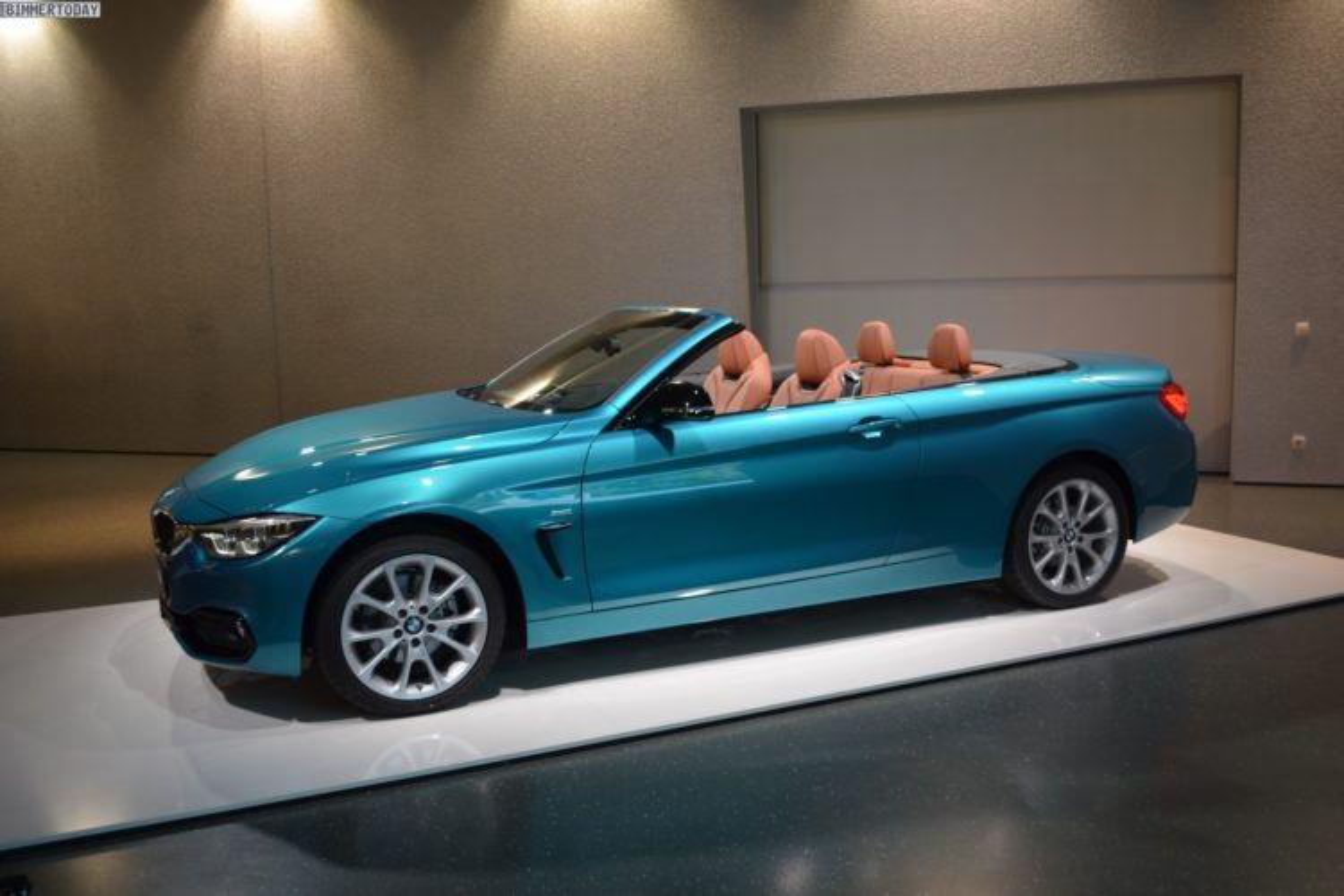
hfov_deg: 57.2
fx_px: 1232
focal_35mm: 33
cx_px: 672
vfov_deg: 40.0
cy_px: 448
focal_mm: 22
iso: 450
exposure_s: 1/60
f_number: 4
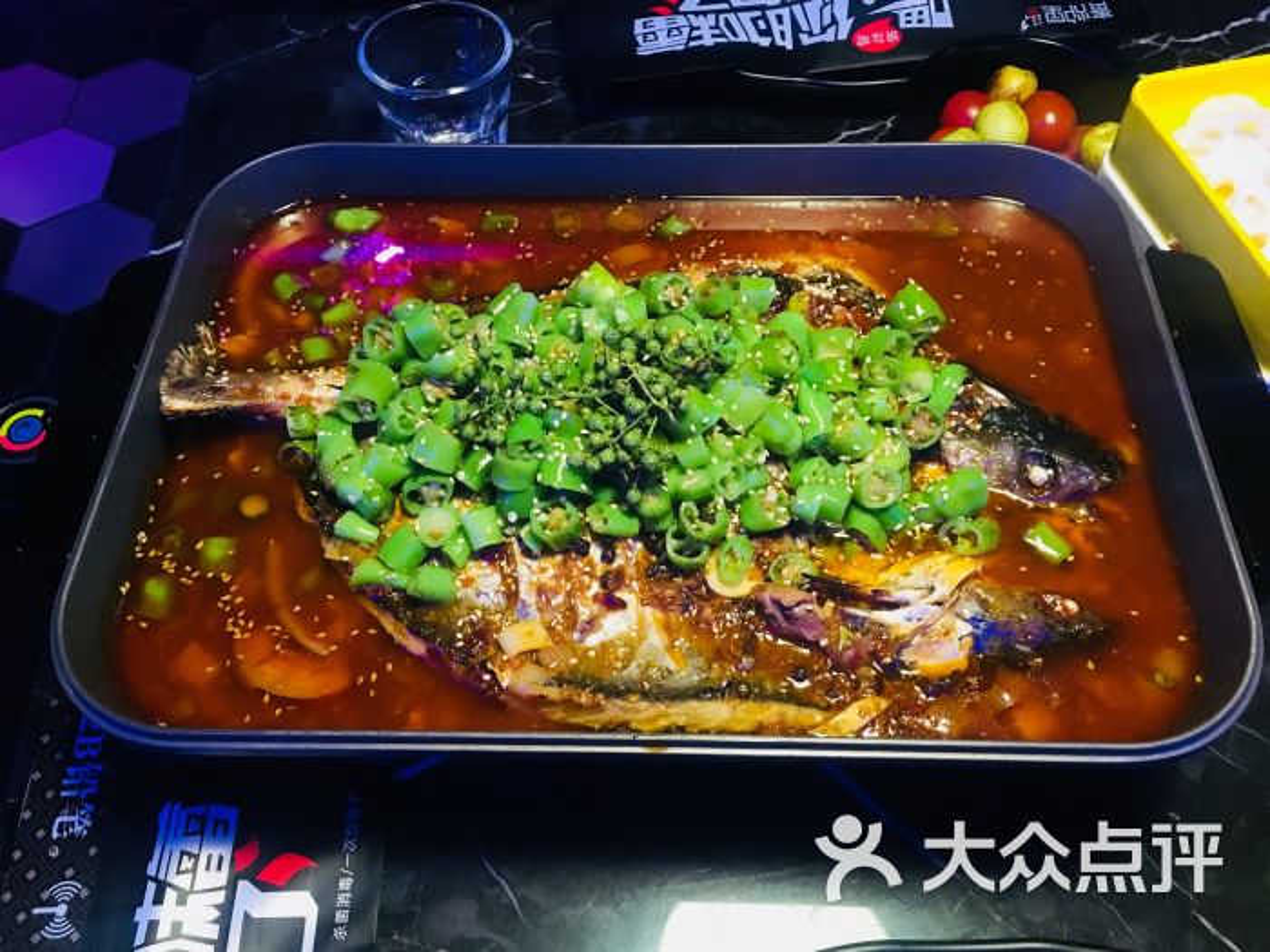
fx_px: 1064
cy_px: 476
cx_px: 635
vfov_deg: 48.2
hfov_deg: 61.7
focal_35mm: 29
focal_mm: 4.15
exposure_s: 1/25
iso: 250
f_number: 2.2
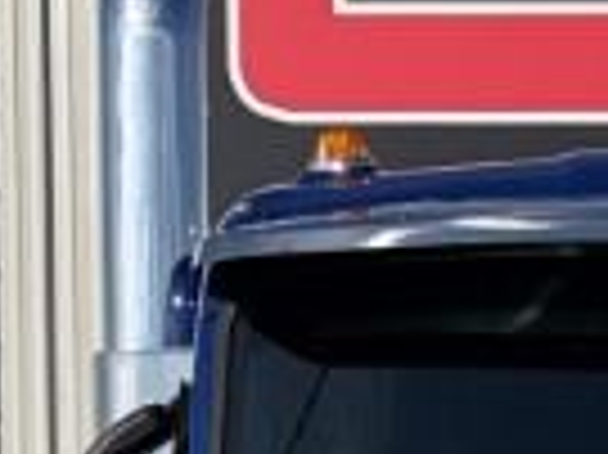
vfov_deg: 6.9
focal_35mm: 197
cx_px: 874
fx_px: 3457
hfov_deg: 9.8
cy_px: 1268
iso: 50
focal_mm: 5.96
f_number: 1.6
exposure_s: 1/4608
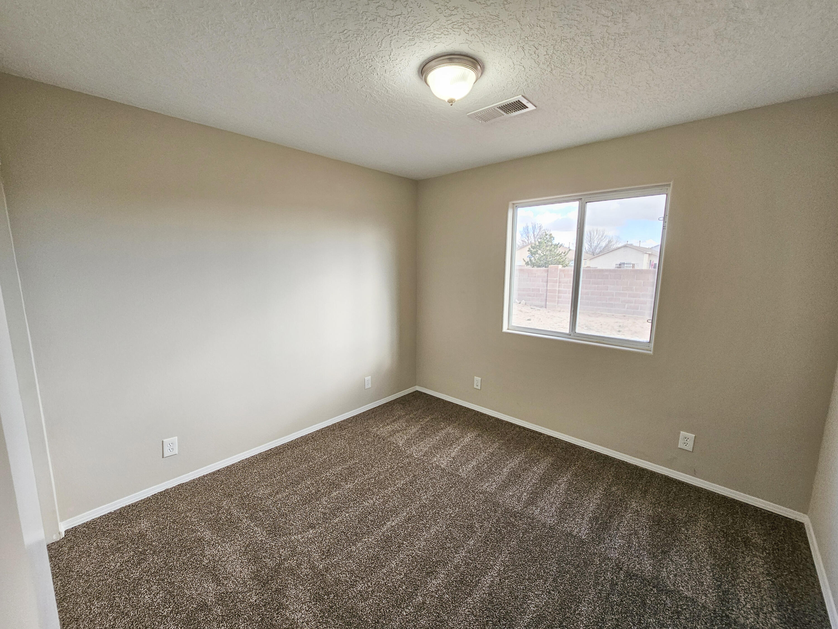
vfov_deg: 89.9
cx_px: 419
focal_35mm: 13
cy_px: 314
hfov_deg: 106.2
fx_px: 315
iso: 80
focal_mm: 2.2
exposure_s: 1/80
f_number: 2.2
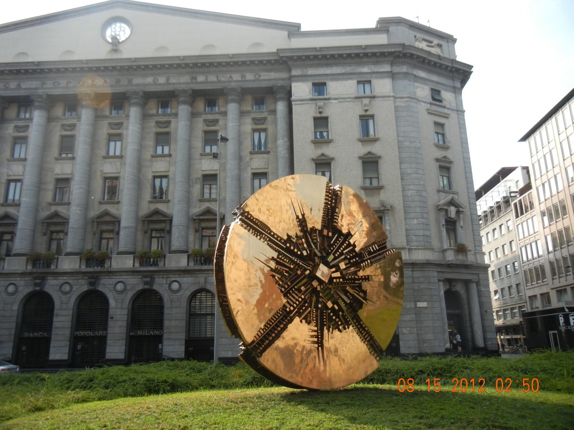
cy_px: 215
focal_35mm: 30
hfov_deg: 60.0
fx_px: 497
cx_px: 287
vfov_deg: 46.8
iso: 160
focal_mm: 5.4
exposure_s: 1/564
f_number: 3.5
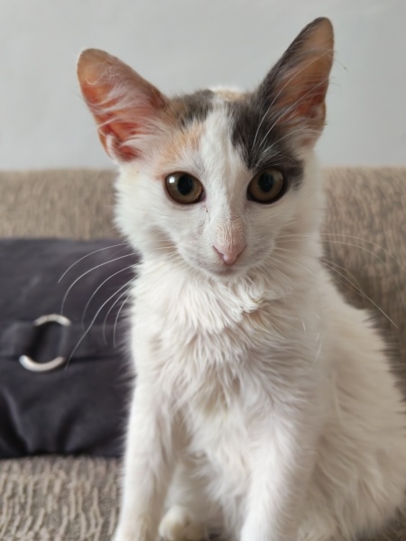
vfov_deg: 65.3
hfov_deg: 51.4
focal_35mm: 27
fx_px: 422
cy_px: 270
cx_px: 203
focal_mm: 6.12
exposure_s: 1/100
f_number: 1.9
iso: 3200
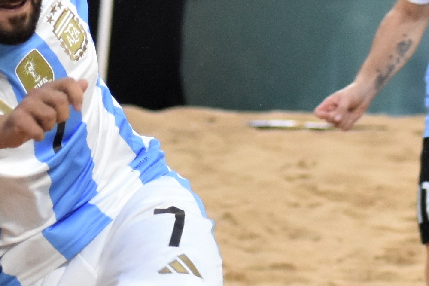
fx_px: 9485
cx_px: -239
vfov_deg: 1.7
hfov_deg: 2.6
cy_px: 122
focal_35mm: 796
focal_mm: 98
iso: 1250
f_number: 4.8
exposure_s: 1/640
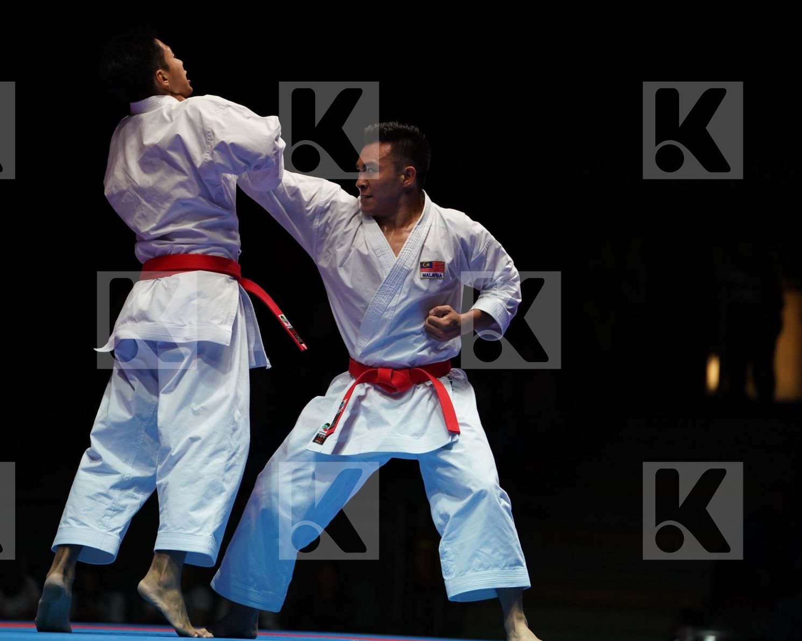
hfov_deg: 10.6
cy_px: 320
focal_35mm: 182
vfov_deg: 8.5
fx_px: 4320
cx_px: 329
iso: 1600
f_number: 2.8
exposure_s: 1/500
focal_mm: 161
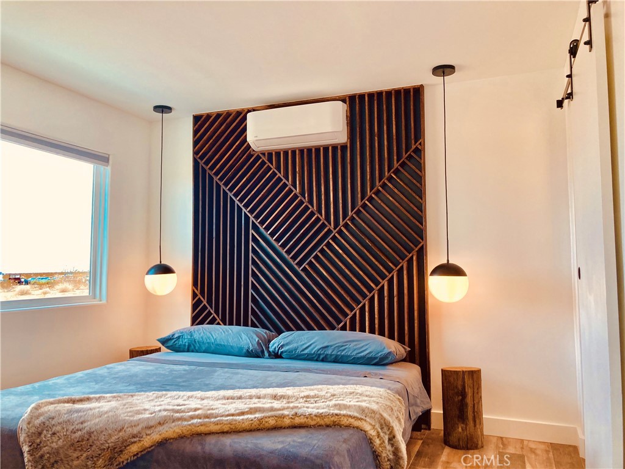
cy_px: 234
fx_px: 506
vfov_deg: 49.7
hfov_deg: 63.4
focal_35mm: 28
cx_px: 312
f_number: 1.8
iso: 64
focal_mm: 3.99
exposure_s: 1/120
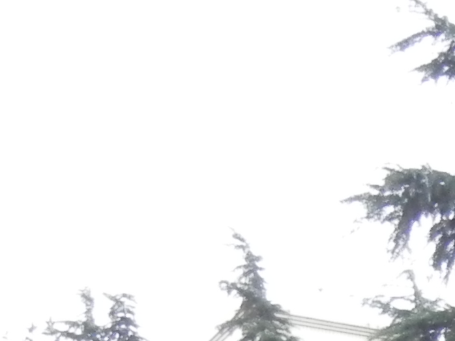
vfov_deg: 7.8
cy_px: 910
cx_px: 988
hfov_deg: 10.3
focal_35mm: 172
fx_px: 2260
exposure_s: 1/30
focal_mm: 5.4
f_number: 3.5
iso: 732
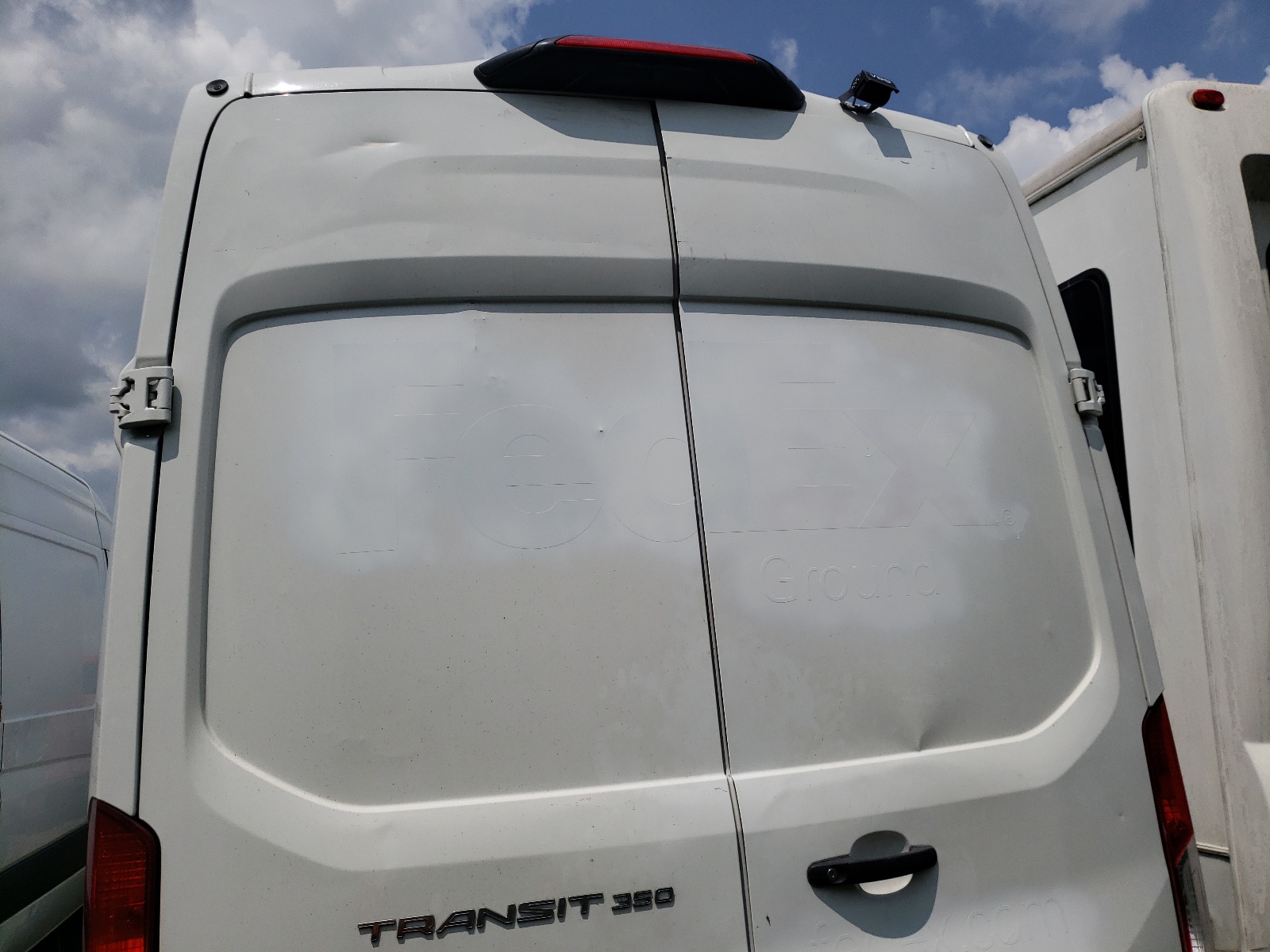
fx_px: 954
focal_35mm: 26
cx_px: 635
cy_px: 476
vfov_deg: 53.1
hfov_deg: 67.3
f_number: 1.5
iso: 51
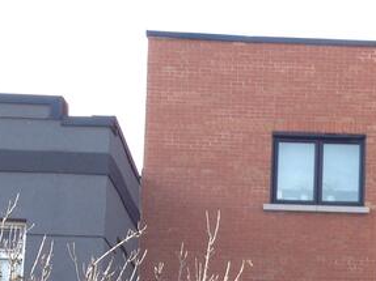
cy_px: 406
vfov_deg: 11.4
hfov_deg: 15.3
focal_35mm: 125
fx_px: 1357
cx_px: 431
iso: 50
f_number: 2.4
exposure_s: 1/241
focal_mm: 4.28
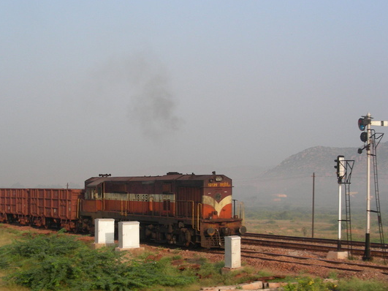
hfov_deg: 25.6
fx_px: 852
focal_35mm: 76
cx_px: 172
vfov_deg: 19.4
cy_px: 165
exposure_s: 1/319
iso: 50
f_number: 4
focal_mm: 10.5
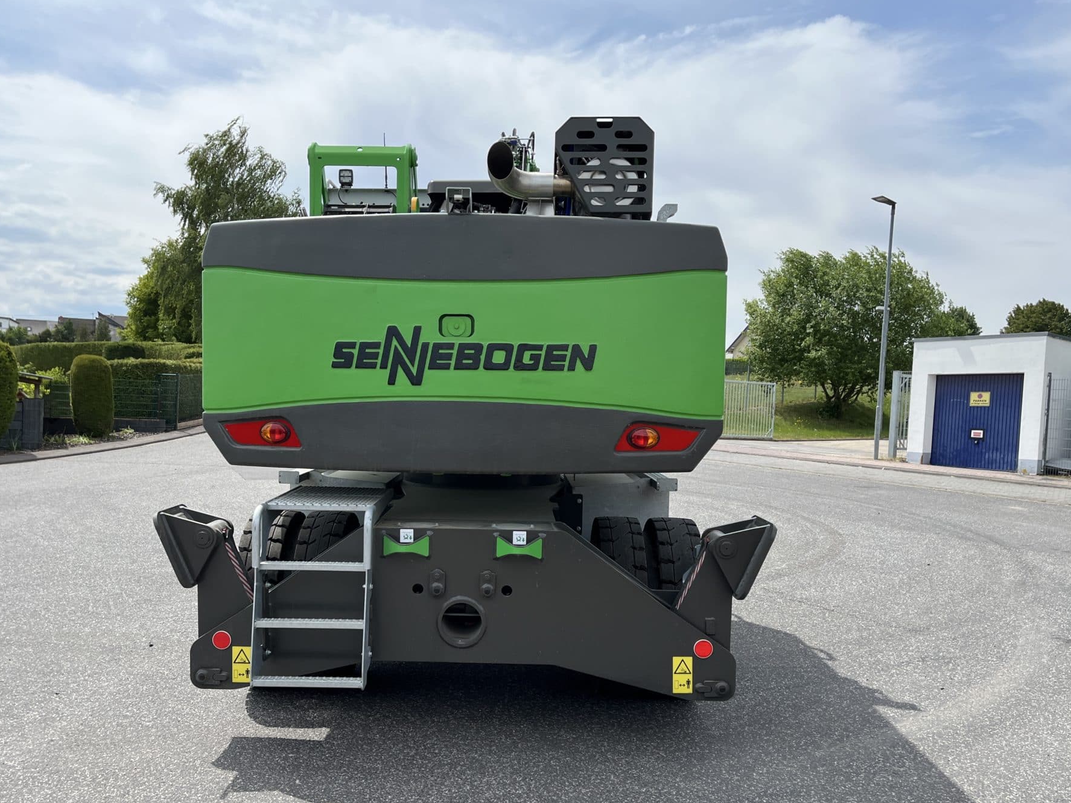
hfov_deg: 59.9
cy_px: 458
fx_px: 928
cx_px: 498
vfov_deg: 46.7
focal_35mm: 30
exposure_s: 1/3623
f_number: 1.6
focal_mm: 5.1
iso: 50
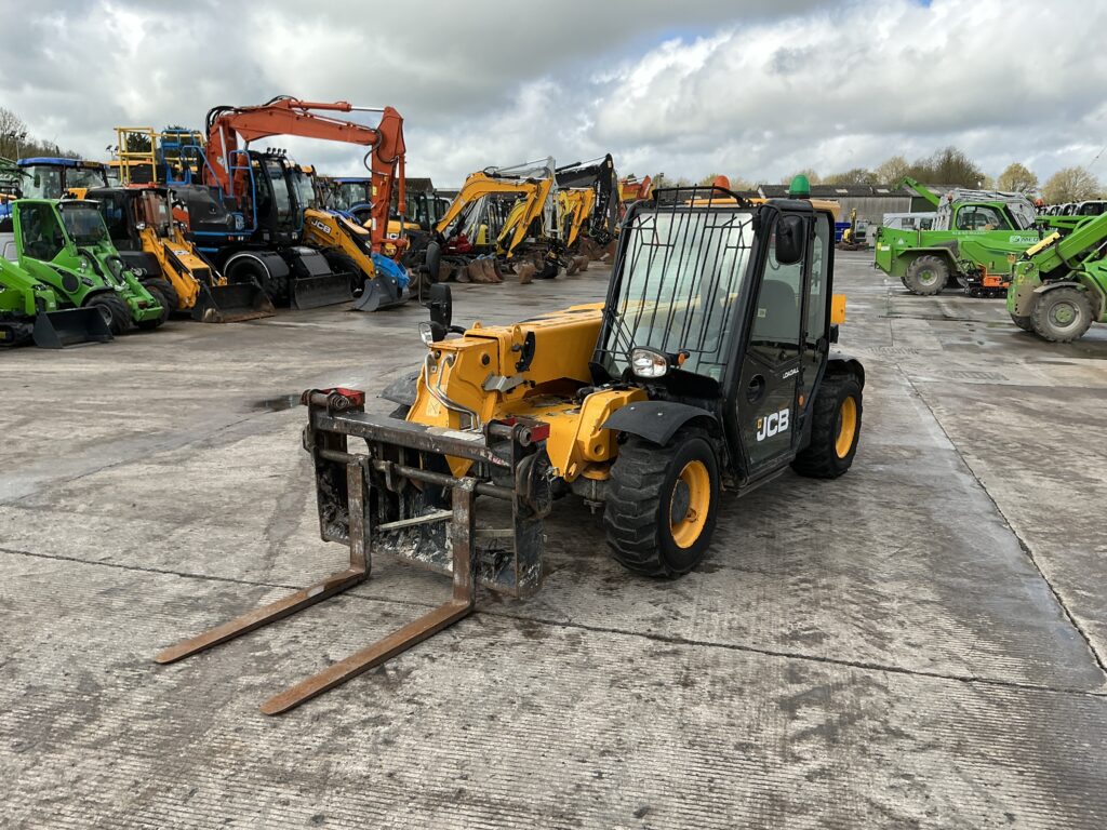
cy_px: 415
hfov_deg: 63.4
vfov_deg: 49.7
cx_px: 554
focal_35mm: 28
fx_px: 895
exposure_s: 1/1195
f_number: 1.8
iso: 25
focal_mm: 3
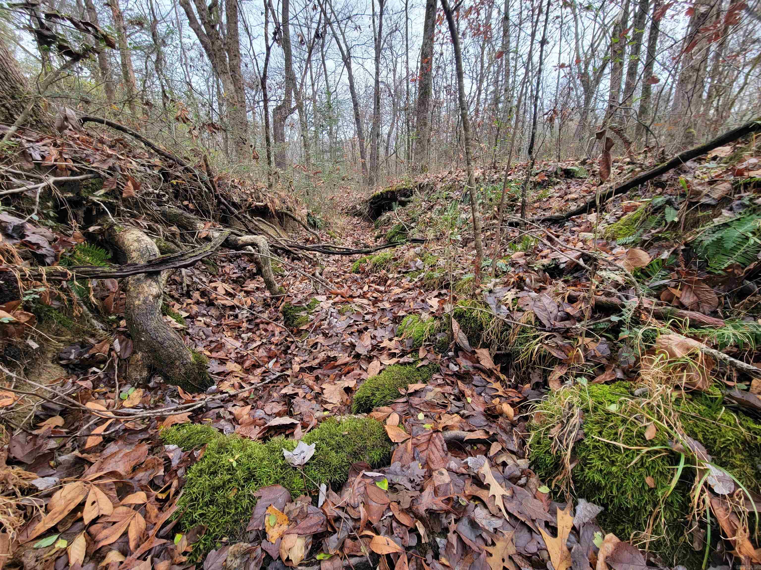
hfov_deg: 106.2
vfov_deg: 89.9
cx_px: 380
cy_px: 285
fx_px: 286
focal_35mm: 13
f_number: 2.2
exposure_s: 1/120
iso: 64
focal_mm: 2.2
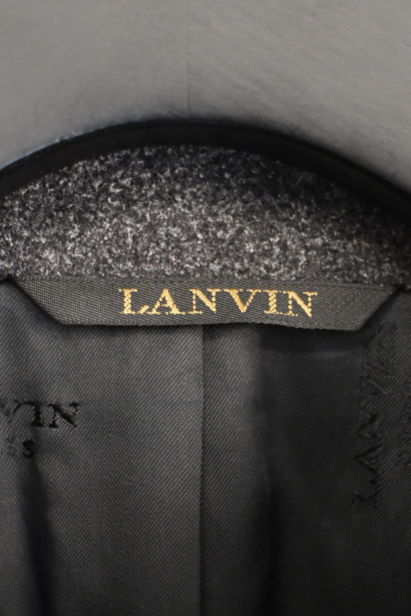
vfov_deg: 40.0
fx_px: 848
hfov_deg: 27.3
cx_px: 206
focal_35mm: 50
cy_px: 308
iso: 2500
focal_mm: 33
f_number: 5
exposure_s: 1/10
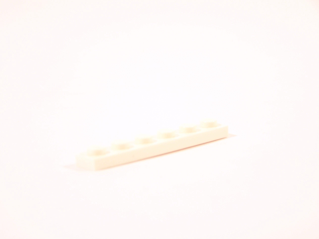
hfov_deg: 16.8
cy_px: 120
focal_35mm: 117
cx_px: 160
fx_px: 1078
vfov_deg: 12.7
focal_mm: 19.4
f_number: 3.2
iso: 100
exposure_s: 1/15
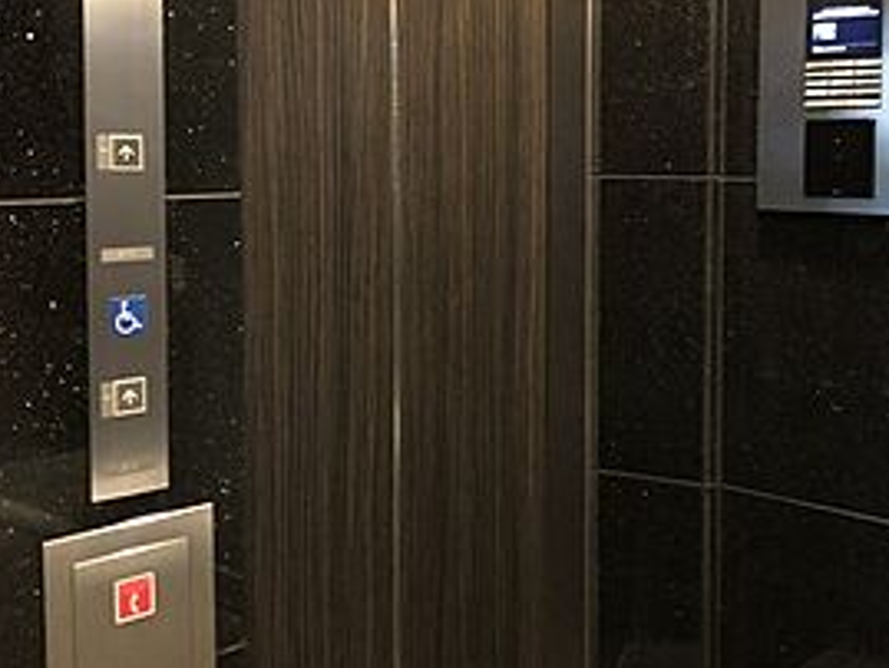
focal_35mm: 50
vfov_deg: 29.0
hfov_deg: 37.9
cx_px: 555
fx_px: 1285
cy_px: 258
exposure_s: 1/4
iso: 125
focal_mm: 3.99
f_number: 1.8
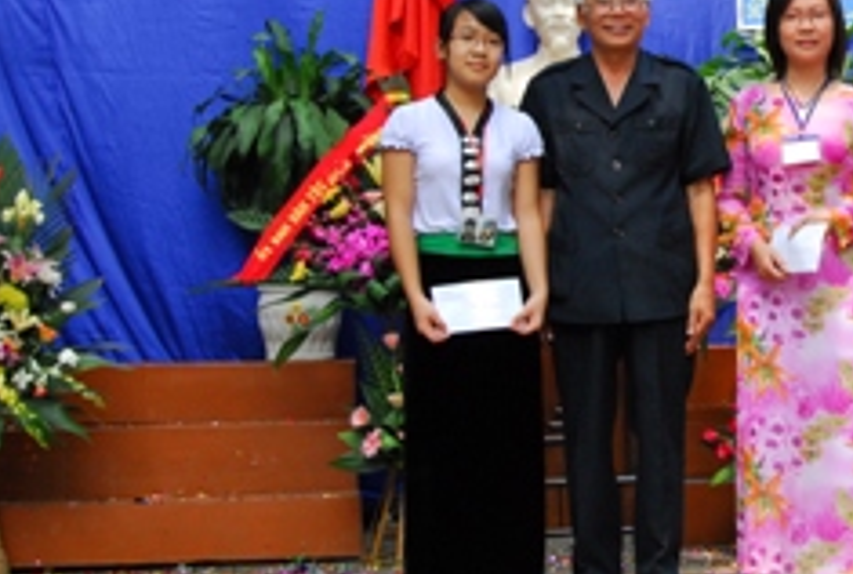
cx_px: 759
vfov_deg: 17.0
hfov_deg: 24.6
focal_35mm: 80
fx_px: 1900
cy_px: 127
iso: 800
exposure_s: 1/350
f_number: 10
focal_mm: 28
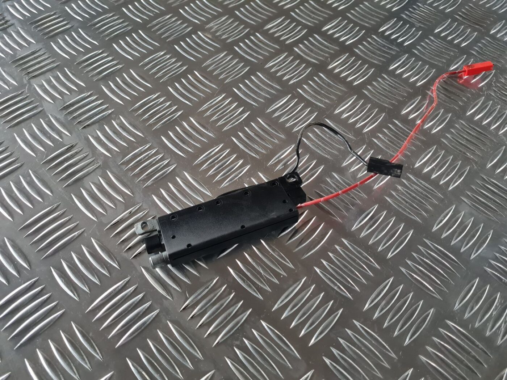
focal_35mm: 26
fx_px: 381
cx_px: 254
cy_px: 190
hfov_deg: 67.3
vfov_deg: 53.1
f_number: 1.8
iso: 640
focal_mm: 5.4
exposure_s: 1/33
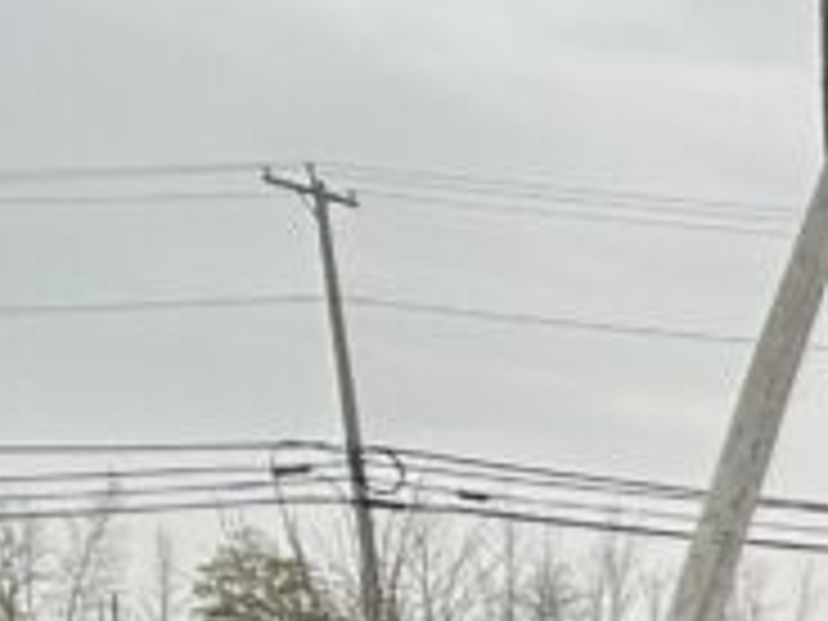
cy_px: 1278
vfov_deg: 9.5
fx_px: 3468
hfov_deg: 11.2
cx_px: 2052
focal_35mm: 145
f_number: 1.5
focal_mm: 5.7
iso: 40
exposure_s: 1/168
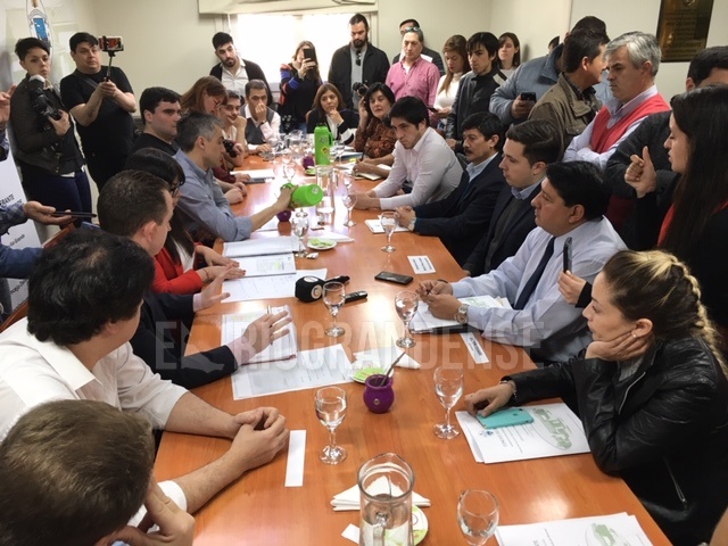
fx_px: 610
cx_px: 364
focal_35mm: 29
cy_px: 273
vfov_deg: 48.2
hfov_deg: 61.7
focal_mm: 4.15
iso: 50
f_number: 2.2
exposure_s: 1/33
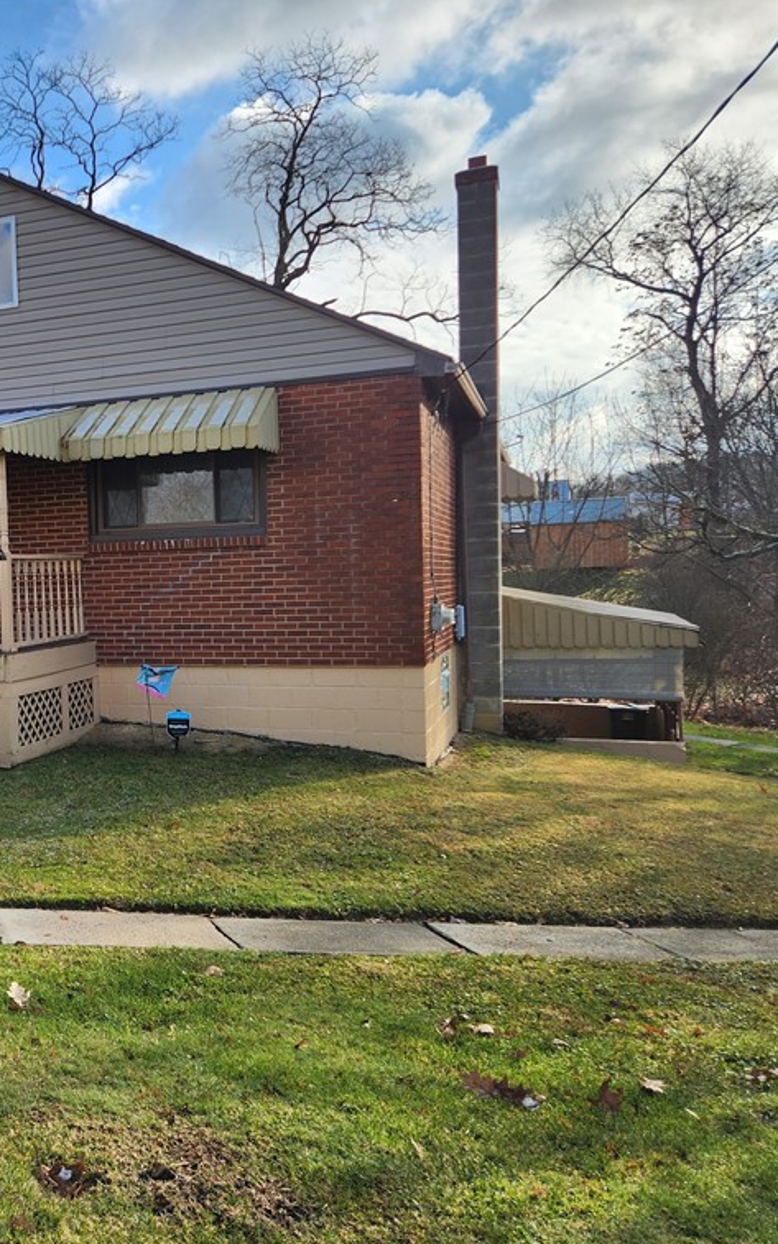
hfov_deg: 35.7
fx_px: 1120
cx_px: 54
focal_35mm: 33
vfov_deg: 58.1
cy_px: 621
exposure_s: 1/963
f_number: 1.8
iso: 20
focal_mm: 5.4
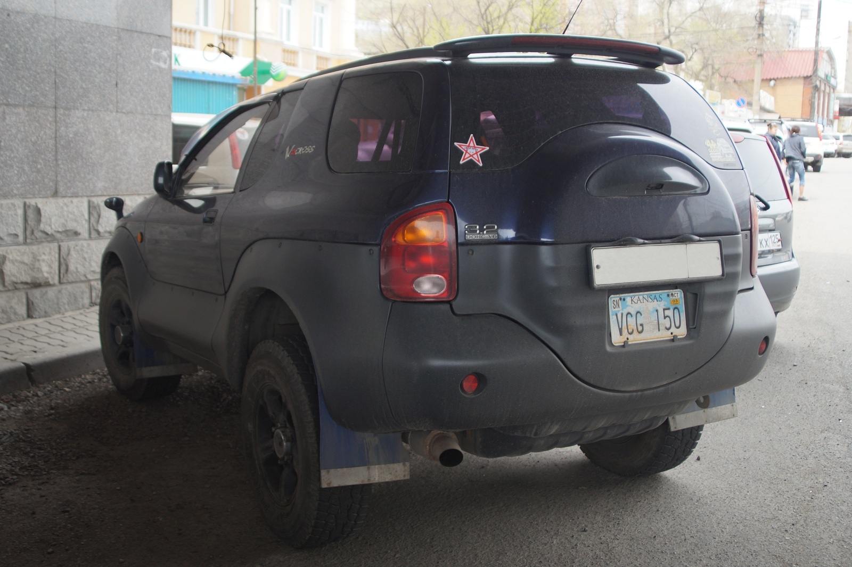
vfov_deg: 31.9
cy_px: 284
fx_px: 993
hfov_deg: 46.4
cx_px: 426
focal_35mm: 42
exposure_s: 1/160
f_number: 4
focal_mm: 28
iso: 125
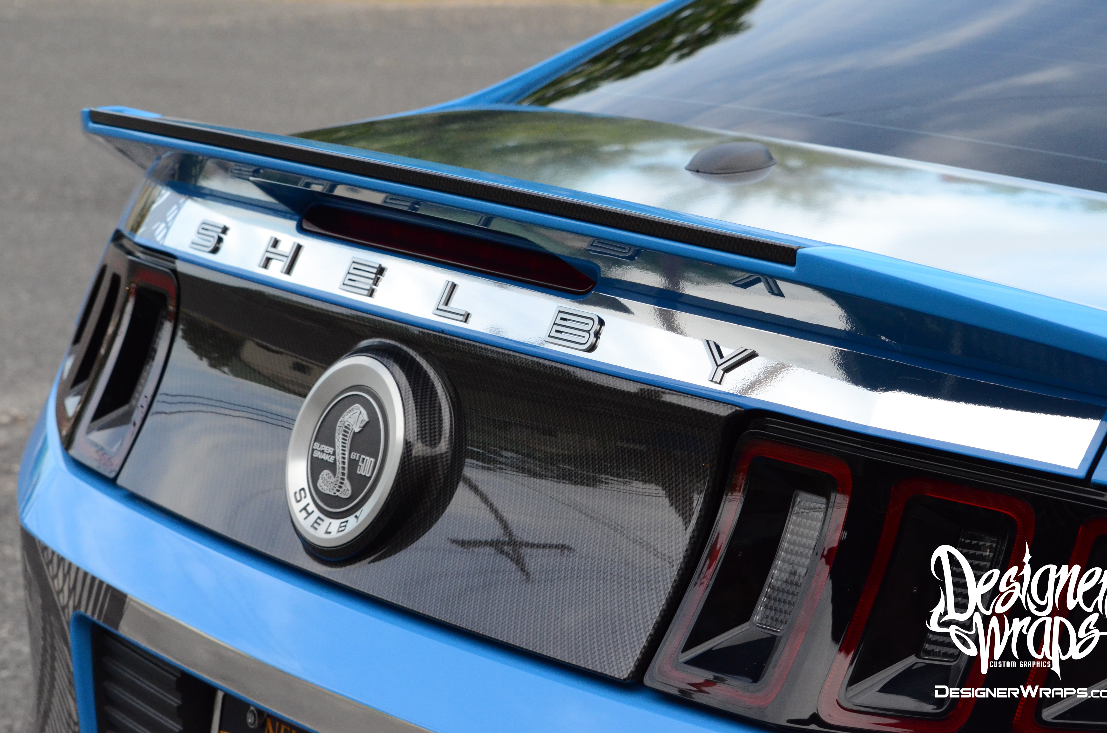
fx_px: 2717
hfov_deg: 23.0
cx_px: 558
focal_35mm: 89
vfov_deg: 15.4
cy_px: 362
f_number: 7.1
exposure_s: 1/1000
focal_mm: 55
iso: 2000
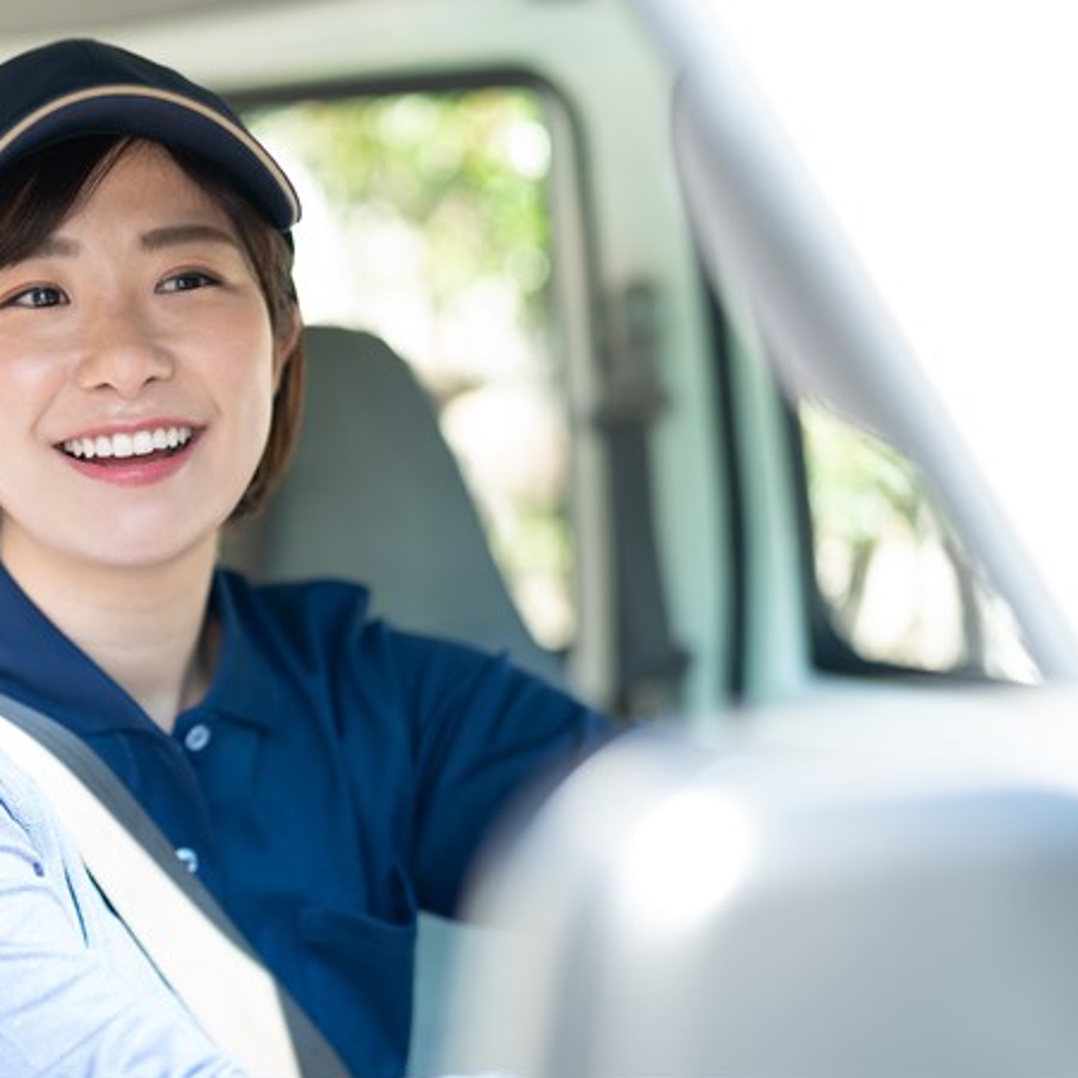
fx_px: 2396
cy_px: 508
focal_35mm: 68
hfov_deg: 25.1
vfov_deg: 25.4
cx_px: 271
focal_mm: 50
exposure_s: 1/250
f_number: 1.6
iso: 100
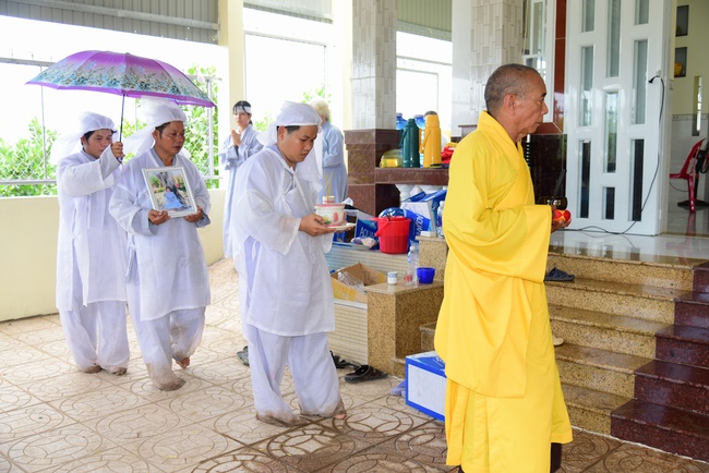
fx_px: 690
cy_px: 236
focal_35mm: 35
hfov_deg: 54.4
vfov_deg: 37.9
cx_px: 354
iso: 320
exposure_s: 1/200
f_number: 4
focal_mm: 35
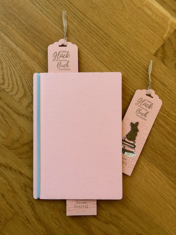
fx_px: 325
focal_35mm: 48
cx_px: 88
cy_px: 118
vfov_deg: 39.6
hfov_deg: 30.3
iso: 50
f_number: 1.78
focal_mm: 6.86
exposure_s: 1/121
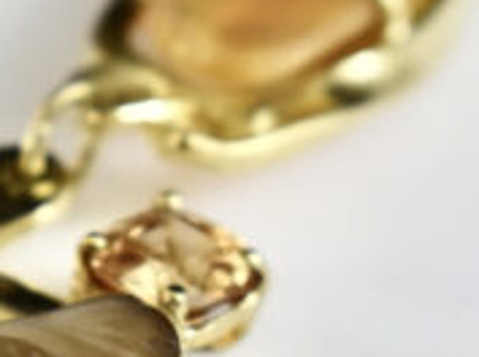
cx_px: -195
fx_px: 4766
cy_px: 189
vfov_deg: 4.3
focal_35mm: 345
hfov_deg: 5.7
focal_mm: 55
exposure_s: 1/200
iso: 400
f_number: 7.1
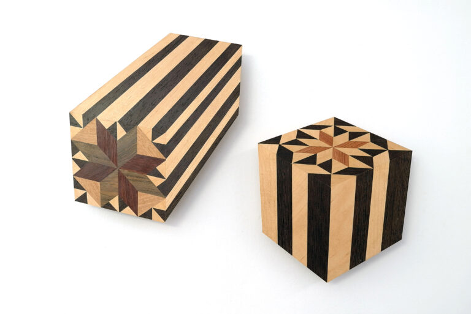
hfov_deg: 53.1
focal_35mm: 36
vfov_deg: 36.9
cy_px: 157
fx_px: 471
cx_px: 236
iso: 100
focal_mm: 24
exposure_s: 1/10
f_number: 4
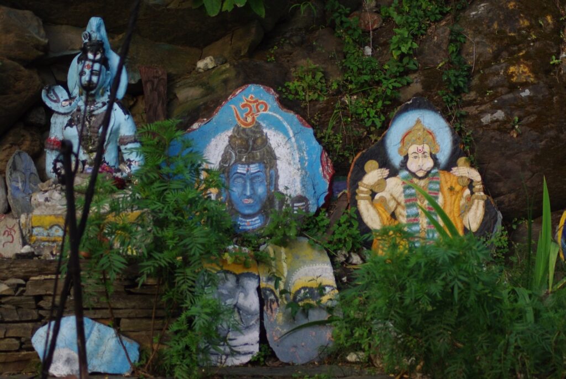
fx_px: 1652
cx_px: 283
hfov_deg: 19.4
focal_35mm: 105
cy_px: 190
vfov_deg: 13.1
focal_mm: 70
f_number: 4
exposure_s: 1/30
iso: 400
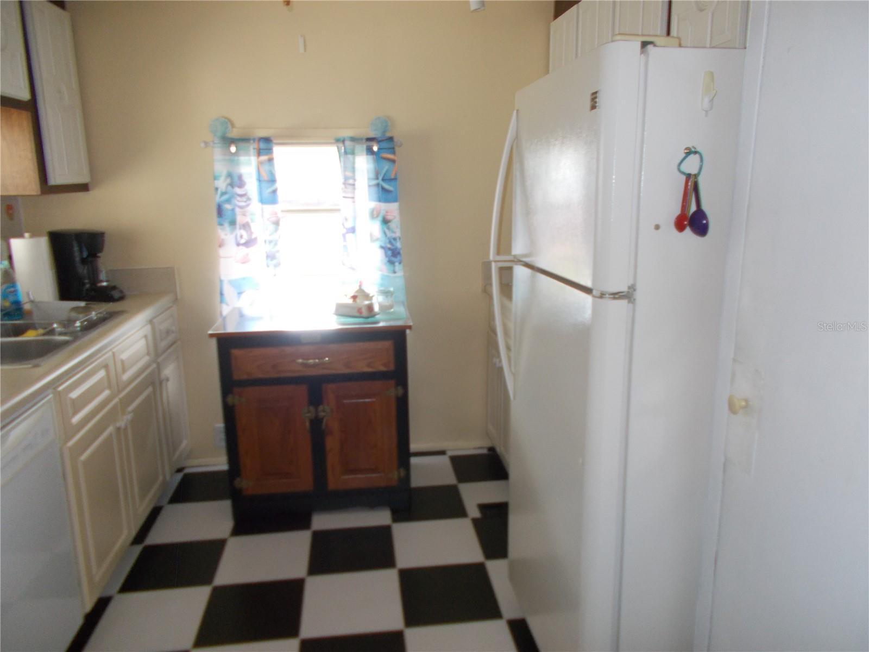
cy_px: 326
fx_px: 653
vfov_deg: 53.1
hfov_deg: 67.3
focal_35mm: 26
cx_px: 434
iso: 200
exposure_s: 1/25
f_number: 3.2
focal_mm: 4.6
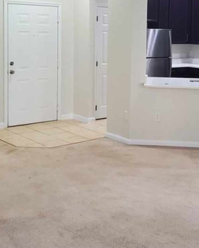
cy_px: 73
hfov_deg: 25.5
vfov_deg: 31.6
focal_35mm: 59
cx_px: 150
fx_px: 434
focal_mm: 4.3
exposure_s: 1/60
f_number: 2.4
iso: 200
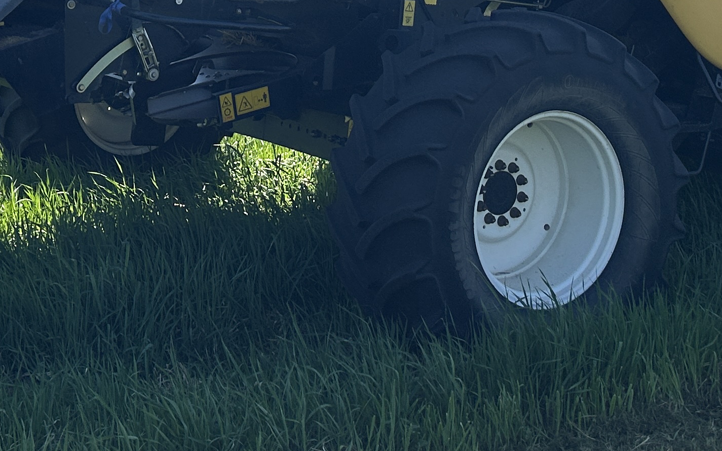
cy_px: -155
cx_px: 304
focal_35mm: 78
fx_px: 1534
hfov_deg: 26.4
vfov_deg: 15.8
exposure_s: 1/4831
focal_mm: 5.7
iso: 50
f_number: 1.5
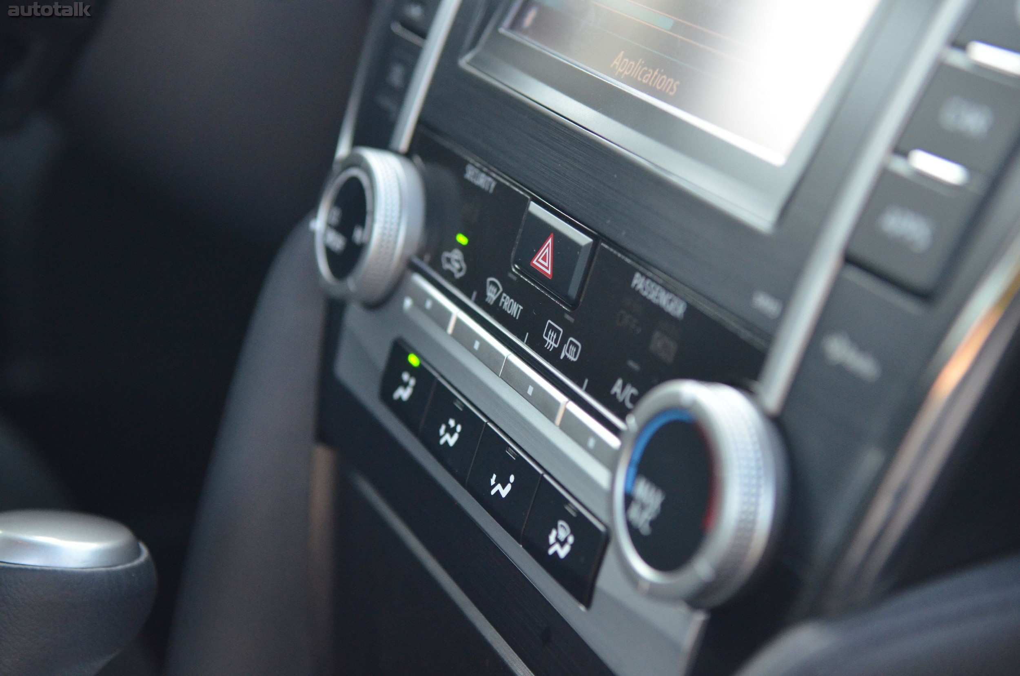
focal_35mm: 60
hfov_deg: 33.5
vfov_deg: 22.5
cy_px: 338
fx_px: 1697
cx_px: 510
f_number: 2.8
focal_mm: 40
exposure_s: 1/200
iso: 1600
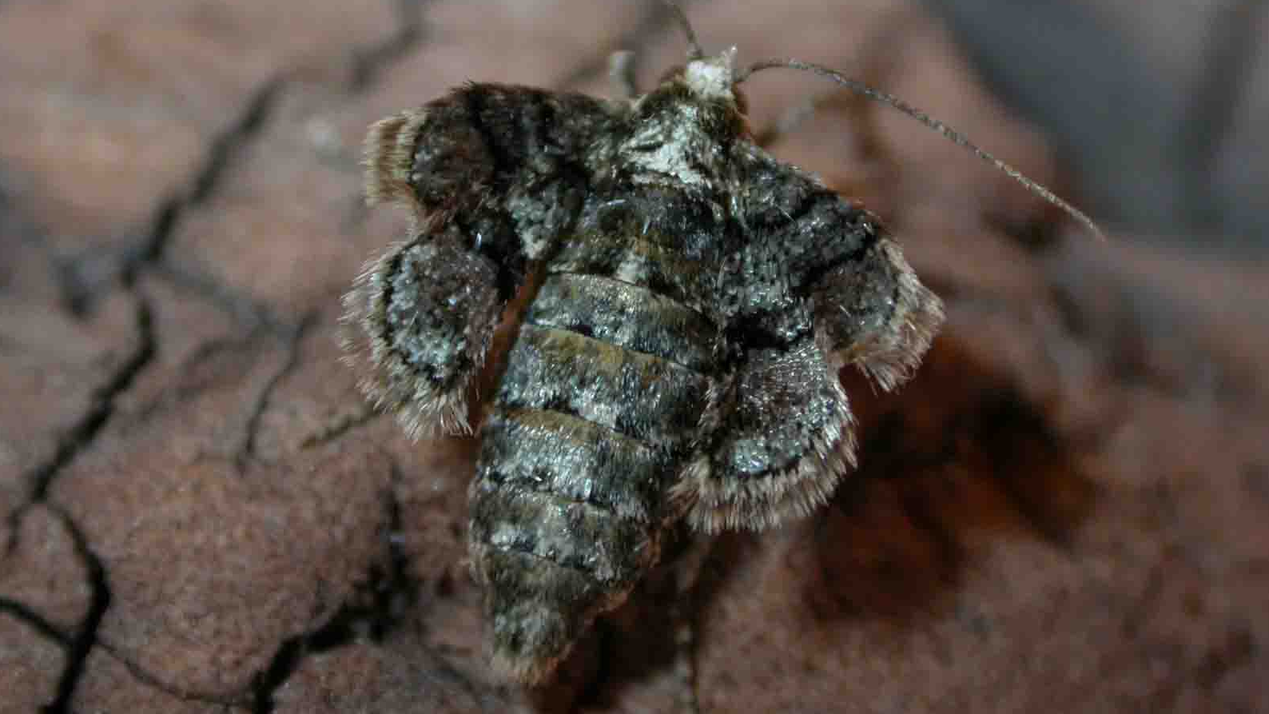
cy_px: 254
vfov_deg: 9.0
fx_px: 4542
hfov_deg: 15.9
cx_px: 635
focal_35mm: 135
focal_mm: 25.5
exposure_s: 1/60.3
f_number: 4.4
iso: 100
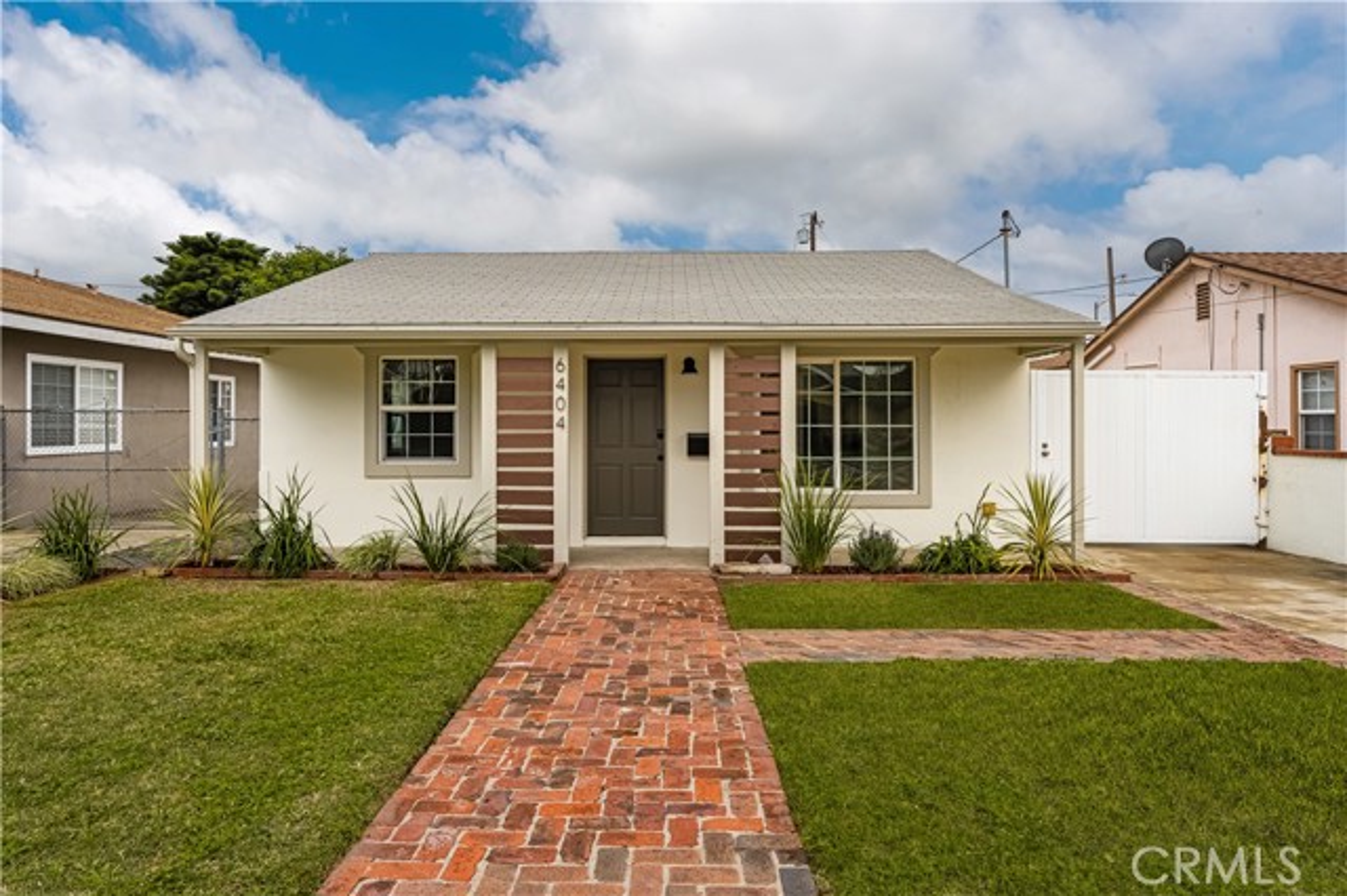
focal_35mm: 22
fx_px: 804
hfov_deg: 79.9
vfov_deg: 58.3
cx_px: 674
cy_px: 448
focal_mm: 21.5
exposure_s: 1/160
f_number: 10
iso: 160
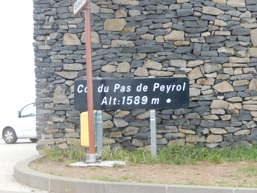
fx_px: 497
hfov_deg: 29.0
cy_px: 96
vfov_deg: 21.9
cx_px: 128
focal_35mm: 67
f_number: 4.8
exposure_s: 1/250
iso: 400
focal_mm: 12
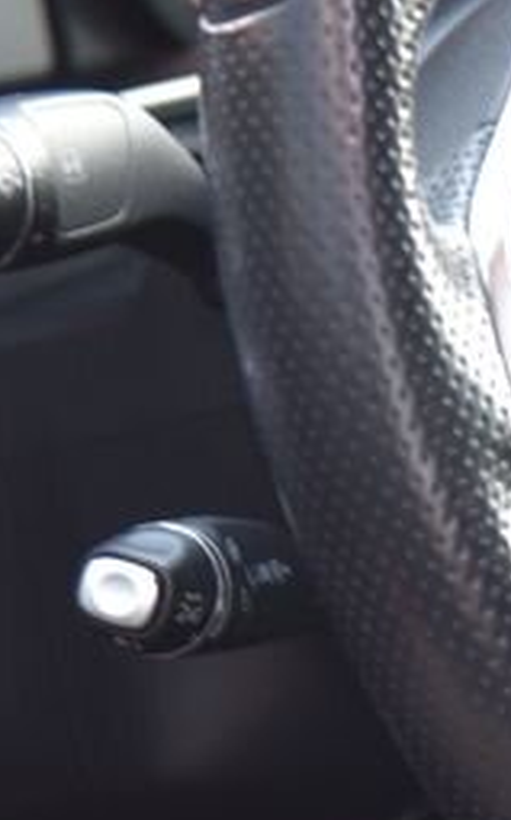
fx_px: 8682
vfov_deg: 5.4
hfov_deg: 3.4
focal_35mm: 389
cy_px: 116
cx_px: 890
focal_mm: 95
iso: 500
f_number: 4
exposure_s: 1/25
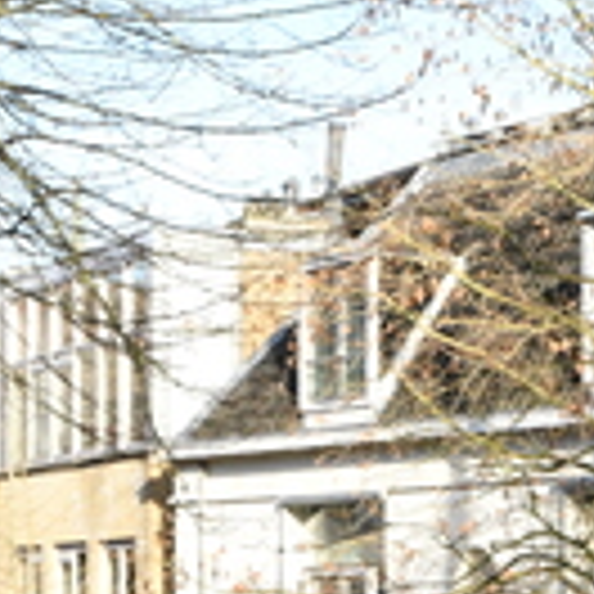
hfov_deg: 11.3
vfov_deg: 11.2
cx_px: 54
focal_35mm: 154
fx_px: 2990
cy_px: 587
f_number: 14
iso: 250
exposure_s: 1/80
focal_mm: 35
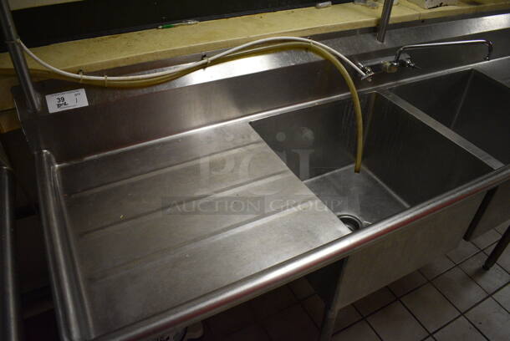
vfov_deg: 48.0
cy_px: 170
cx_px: 255
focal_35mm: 27
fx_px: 383
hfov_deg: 67.3
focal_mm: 18
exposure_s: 1/125
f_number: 3.5
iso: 3200
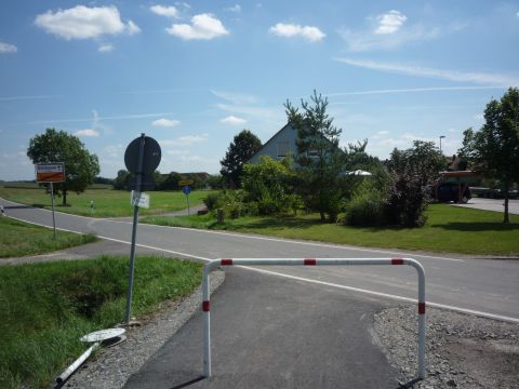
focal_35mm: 32
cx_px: 260
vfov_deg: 44.2
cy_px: 194
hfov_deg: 56.8
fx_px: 480
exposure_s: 1/640
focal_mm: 5.2
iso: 100
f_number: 5.6
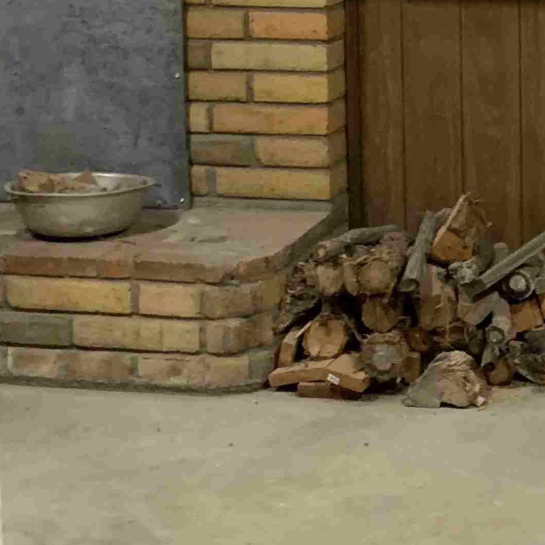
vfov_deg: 19.5
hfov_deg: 19.1
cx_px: 599
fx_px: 1550
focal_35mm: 87
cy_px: 39
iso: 250
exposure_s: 1/40
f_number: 1.8
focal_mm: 4.25
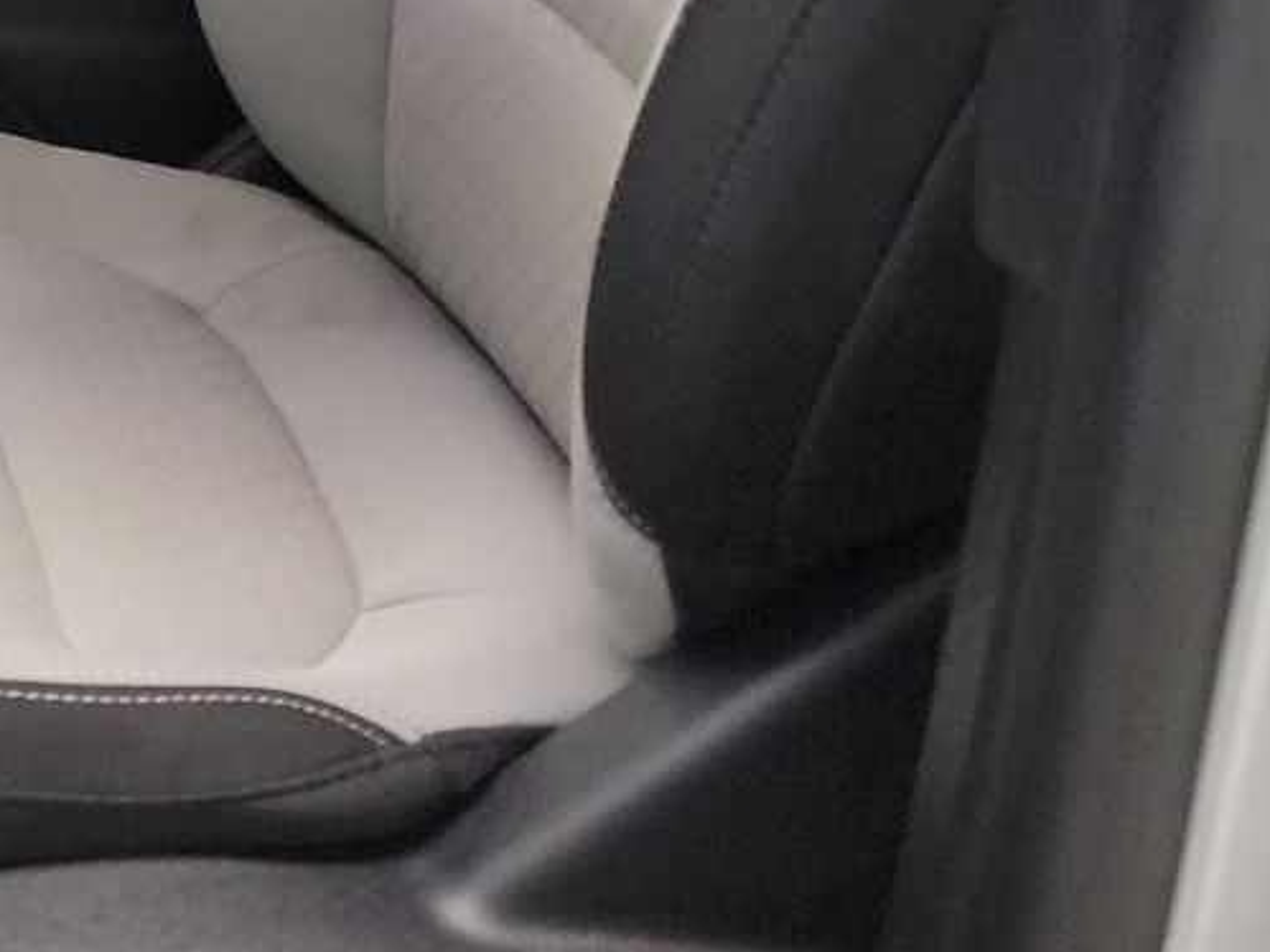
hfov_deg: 21.3
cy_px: -23
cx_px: -634
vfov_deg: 18.6
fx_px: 2824
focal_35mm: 77
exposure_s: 1/59
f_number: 1.8
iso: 1190
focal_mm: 6.7
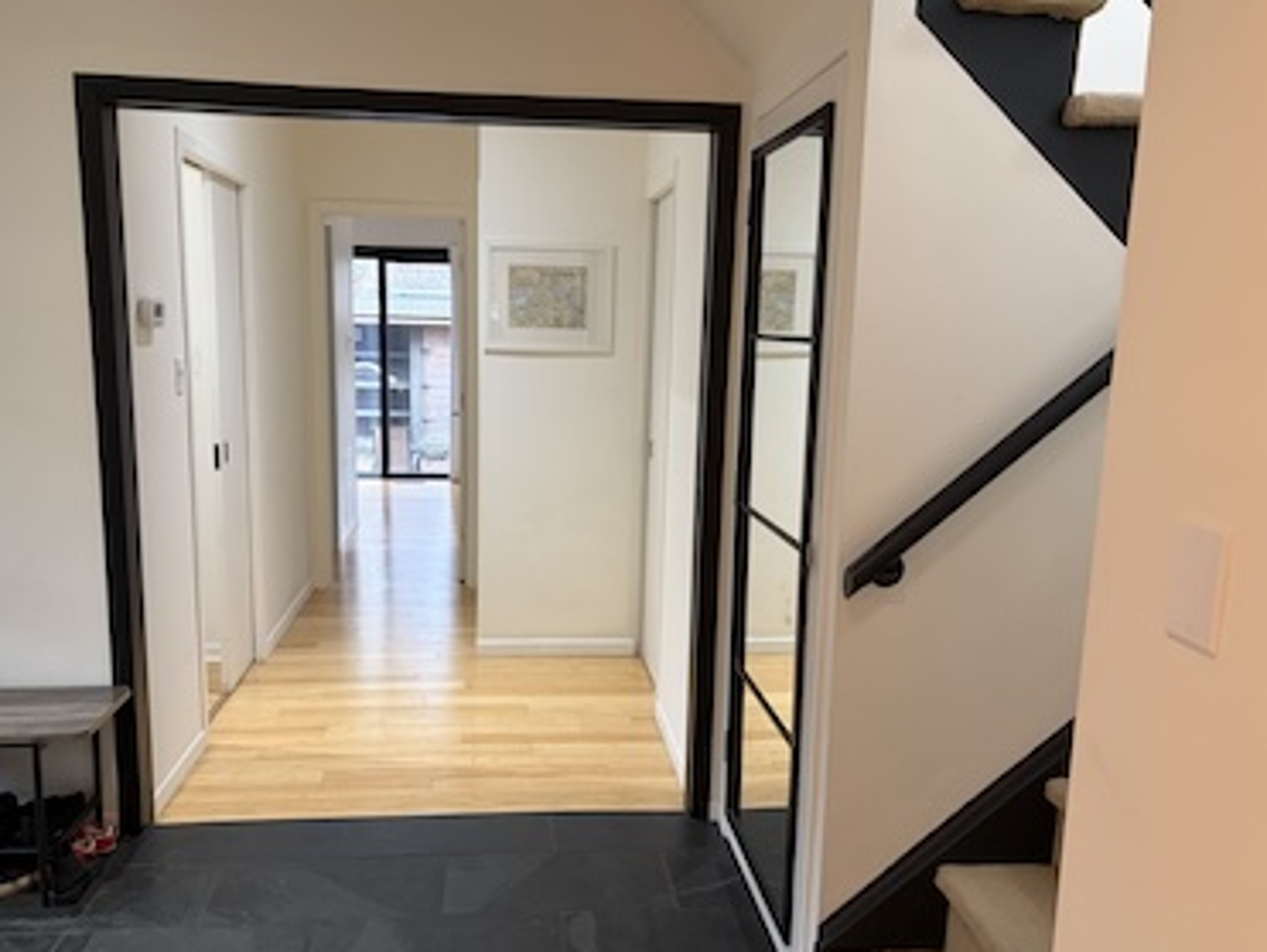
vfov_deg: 49.8
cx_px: 594
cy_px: 491
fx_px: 1026
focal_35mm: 28
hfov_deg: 63.3
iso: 200
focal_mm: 5.96
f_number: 1.6
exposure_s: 1/60
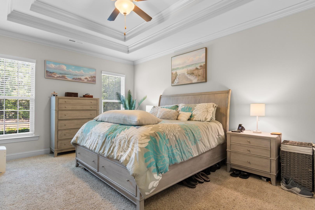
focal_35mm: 18
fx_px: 157
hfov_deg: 90.0
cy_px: 105
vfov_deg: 67.4
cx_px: 158
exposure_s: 3
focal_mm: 12
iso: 100
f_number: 4.8
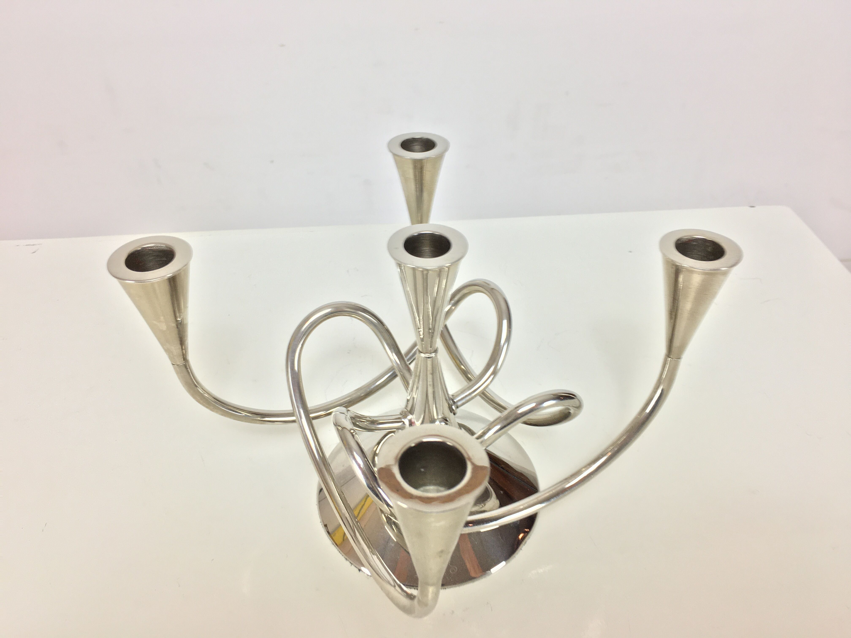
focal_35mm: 29
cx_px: 426
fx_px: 713
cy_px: 319
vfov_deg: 48.2
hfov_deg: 61.7
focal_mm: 4.15
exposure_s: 1/33
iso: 32
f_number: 2.2
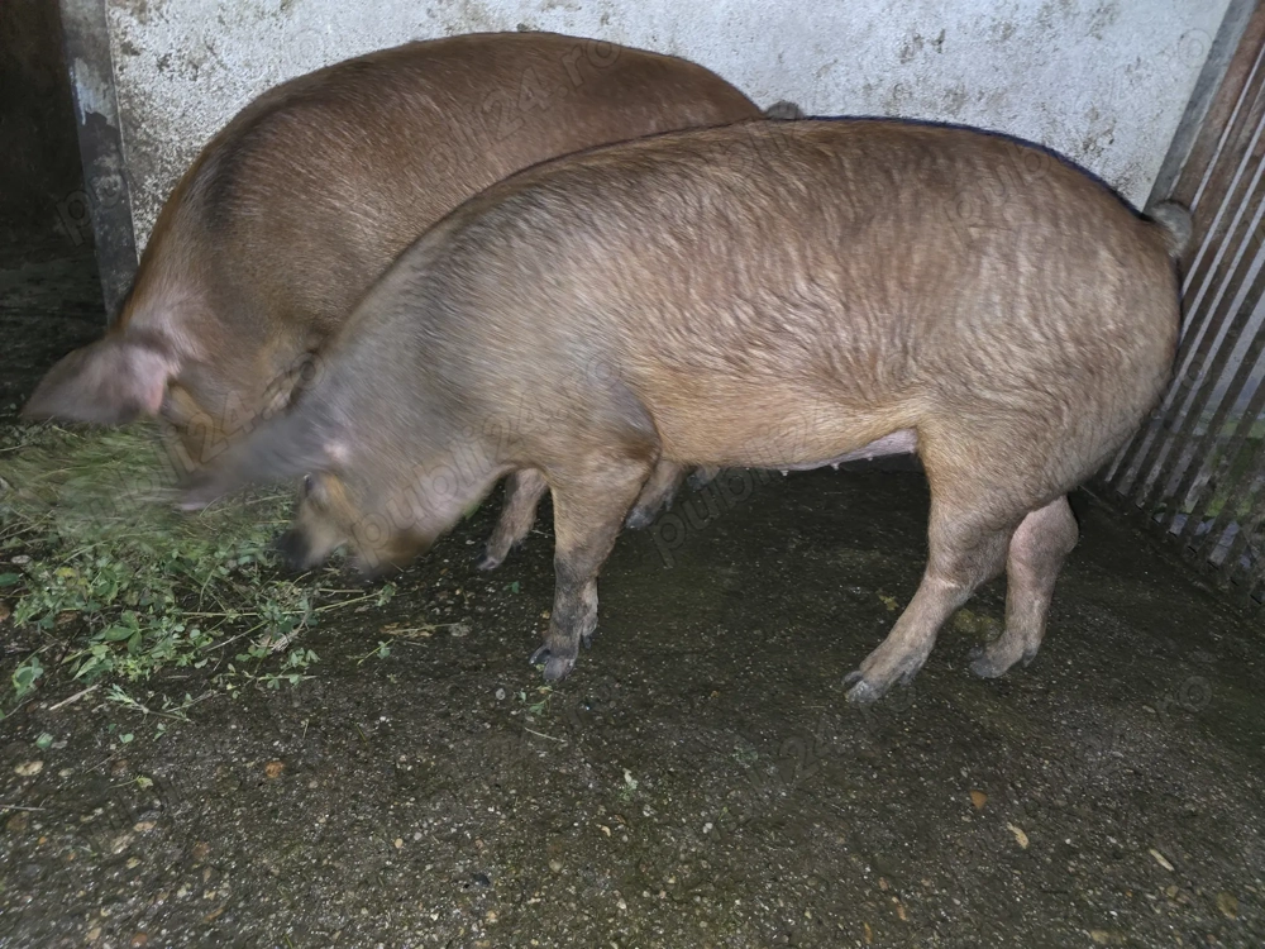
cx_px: 632
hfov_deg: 73.9
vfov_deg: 58.9
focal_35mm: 23
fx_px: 841
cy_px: 474
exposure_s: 1/12
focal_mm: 6.3
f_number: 1.7
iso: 250
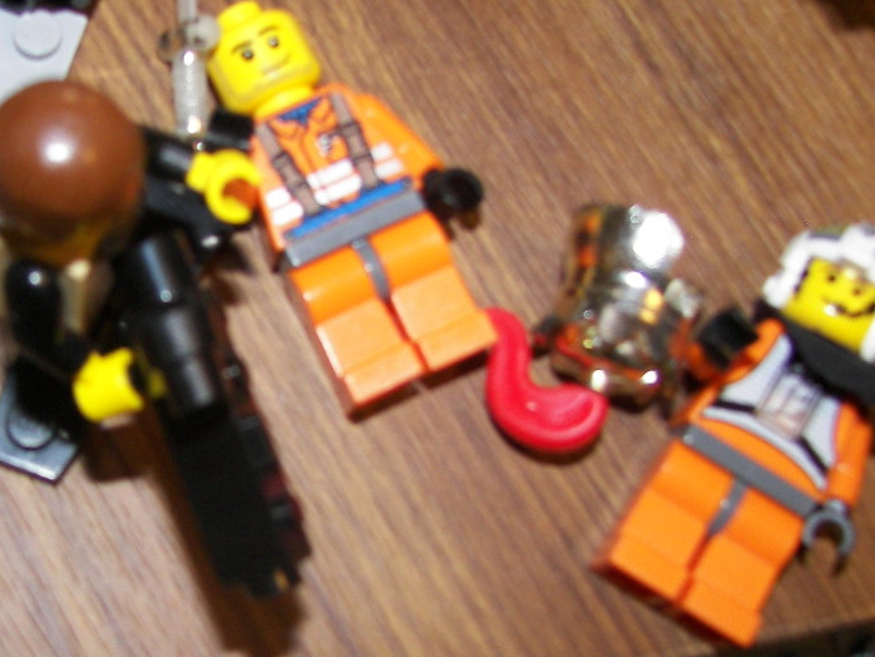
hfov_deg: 28.4
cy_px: 381
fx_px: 1669
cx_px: 104
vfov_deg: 22.2
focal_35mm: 66
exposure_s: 1/30
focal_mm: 6
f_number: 2.8
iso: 100
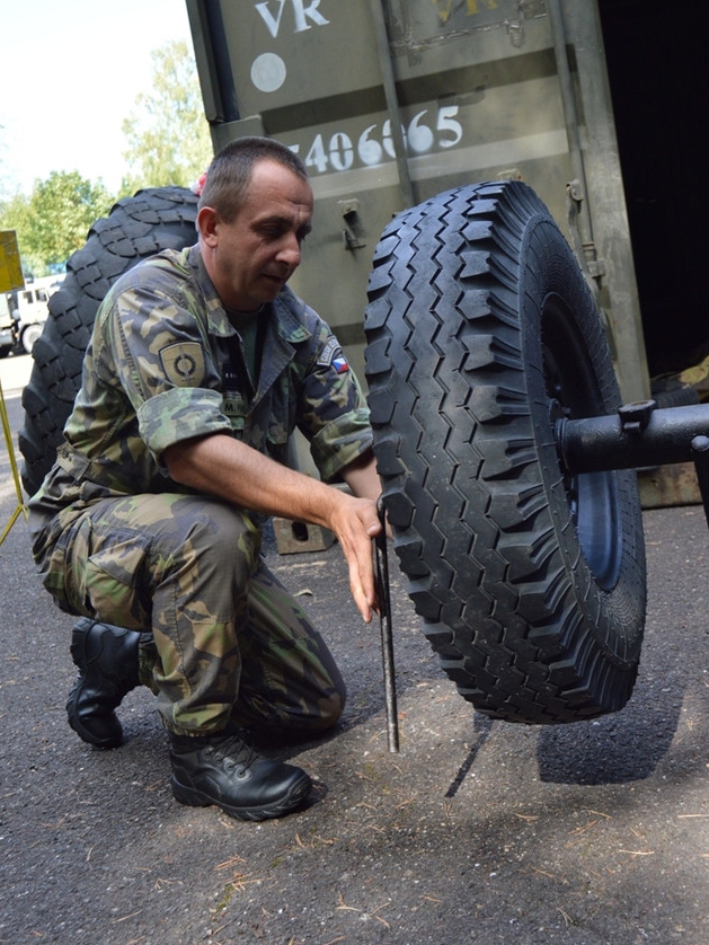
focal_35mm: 43
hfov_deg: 33.6
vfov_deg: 43.8
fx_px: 1174
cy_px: 450
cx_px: 349
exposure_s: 1/320
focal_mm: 26
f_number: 5
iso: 400
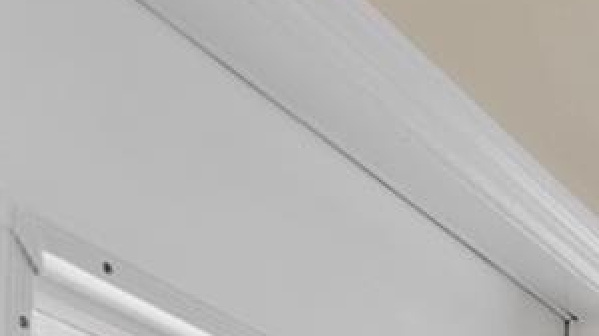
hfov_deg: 15.7
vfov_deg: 10.8
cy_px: 942
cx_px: 1372
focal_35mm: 84
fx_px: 1334
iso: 500
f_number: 8
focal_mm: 10
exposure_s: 1/13
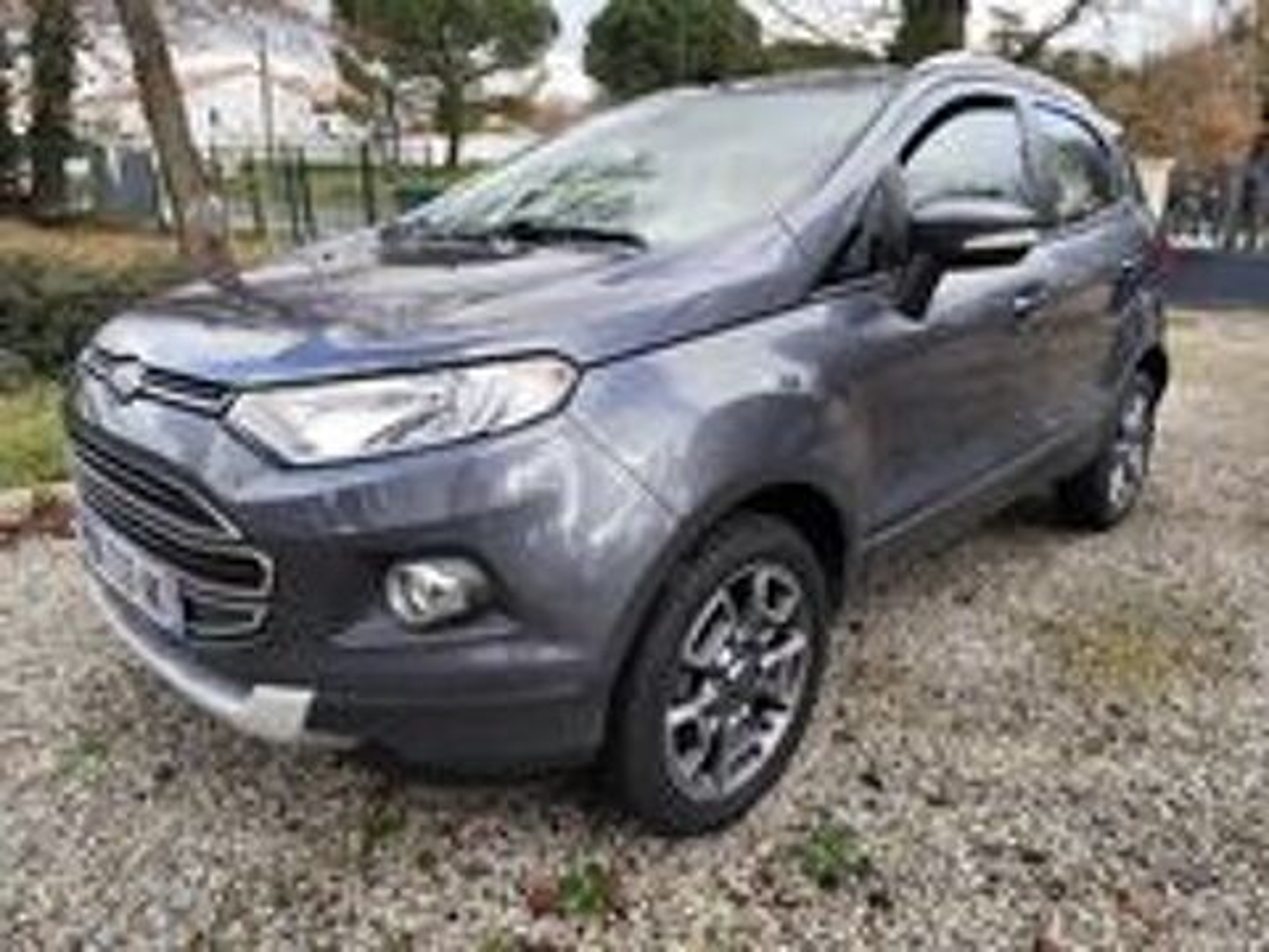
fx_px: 843
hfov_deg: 73.9
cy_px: 476
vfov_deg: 58.9
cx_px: 634
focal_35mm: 23
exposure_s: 1/292
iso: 50
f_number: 1.65
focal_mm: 6.19
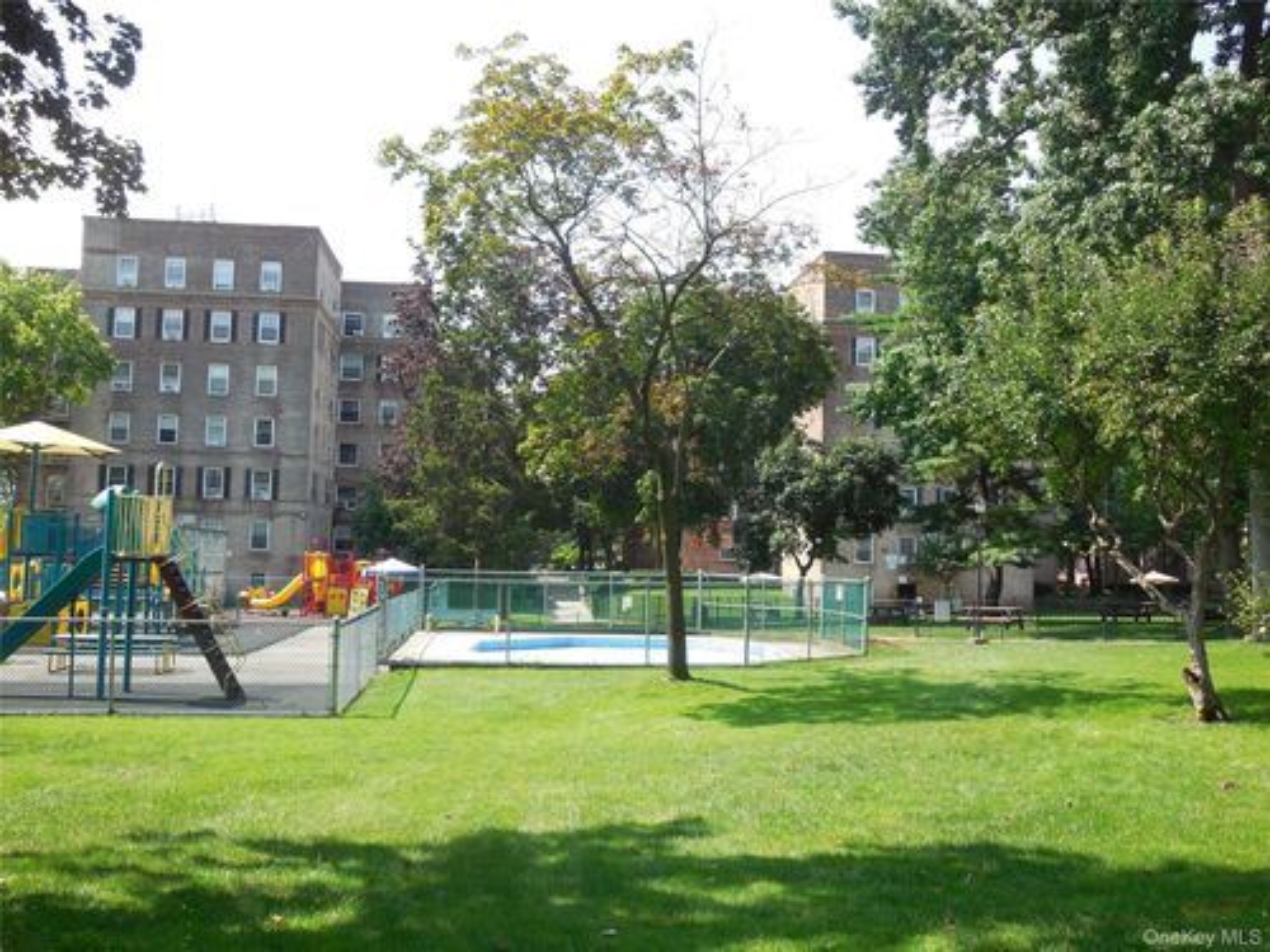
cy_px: 476
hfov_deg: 54.0
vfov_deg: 41.8
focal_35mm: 34
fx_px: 1247
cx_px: 635
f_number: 3.4
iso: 125
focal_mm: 6.1
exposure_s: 1/500
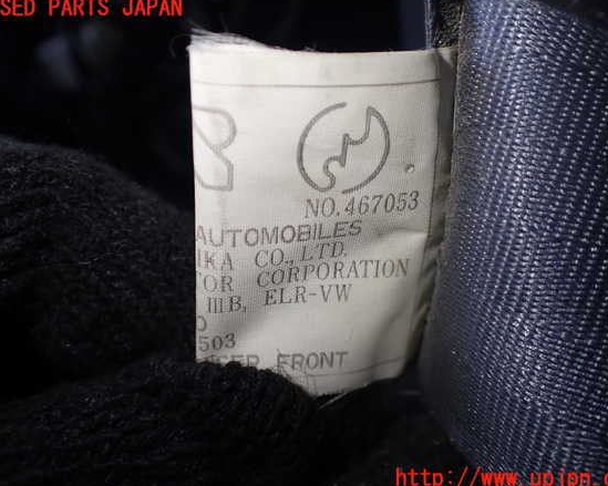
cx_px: 313
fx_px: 576
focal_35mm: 32
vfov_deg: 45.8
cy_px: 244
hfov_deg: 55.7
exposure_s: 1/125
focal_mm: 5.4
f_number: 2.3
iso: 160
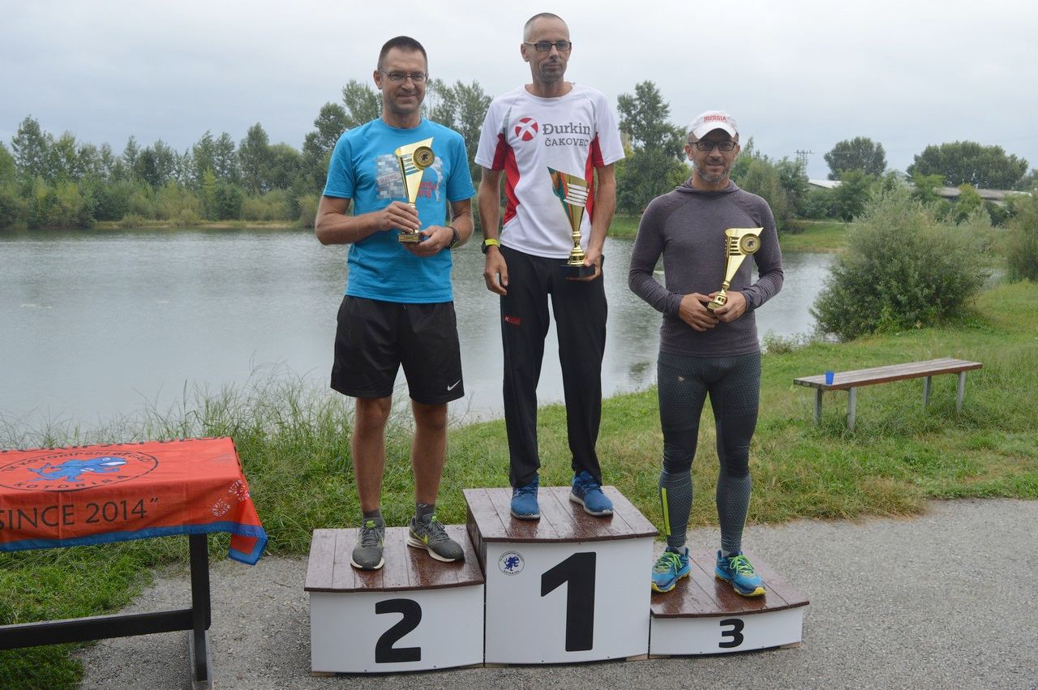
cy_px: 345
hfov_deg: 57.3
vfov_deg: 39.9
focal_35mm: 33
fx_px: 951
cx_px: 519
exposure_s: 1/200
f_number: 7.1
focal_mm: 22
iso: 100
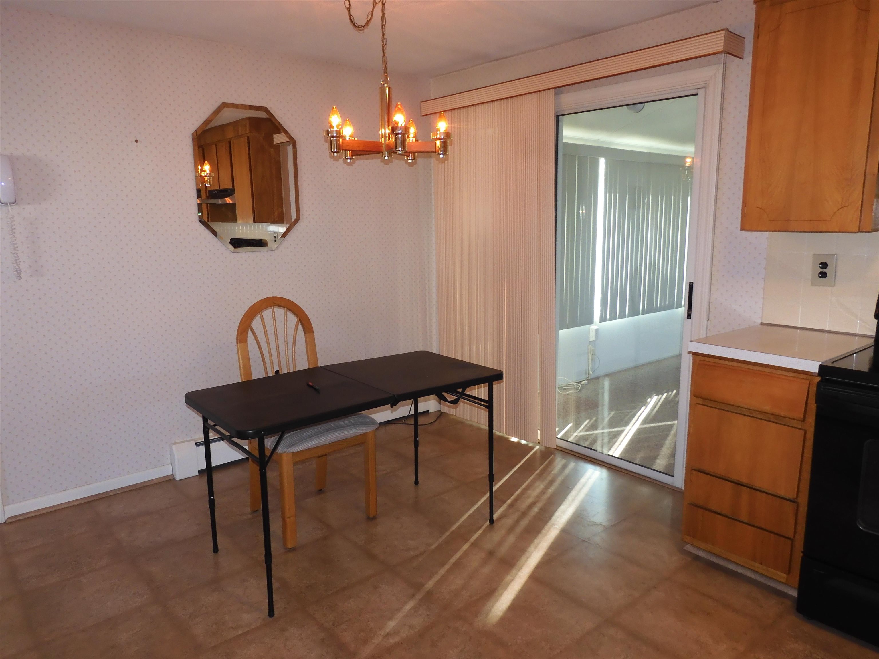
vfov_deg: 56.8
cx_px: 440
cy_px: 330
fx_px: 609
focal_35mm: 24
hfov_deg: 71.6
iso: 200
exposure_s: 1/30
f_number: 3.4
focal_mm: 4.3
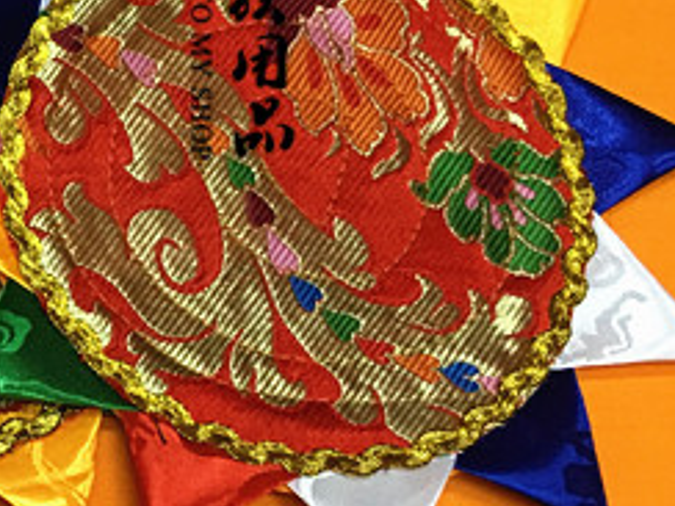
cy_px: 163
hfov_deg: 18.5
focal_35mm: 95
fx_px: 1852
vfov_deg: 15.5
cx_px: -310
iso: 80
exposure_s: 1/17
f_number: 2.2
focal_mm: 4.15
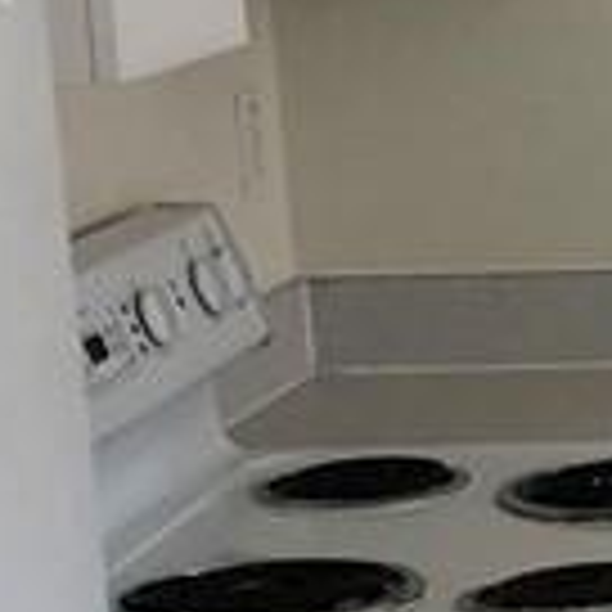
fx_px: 3740
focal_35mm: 187
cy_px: 454
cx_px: 1674
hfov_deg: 8.3
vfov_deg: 9.3
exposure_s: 1/24
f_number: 1.8
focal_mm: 4
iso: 40
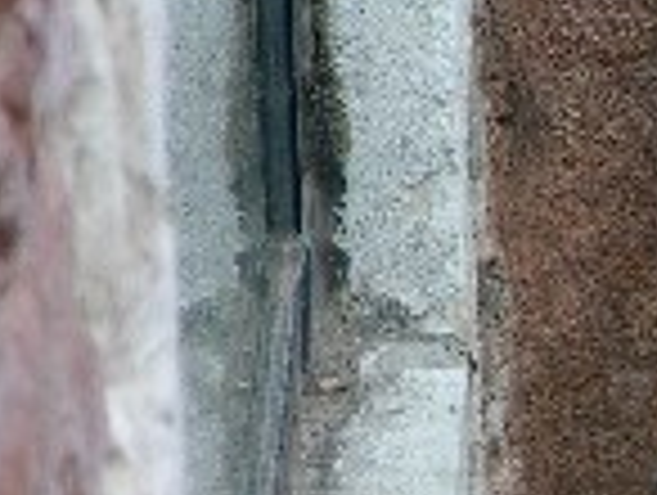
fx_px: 21387
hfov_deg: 1.8
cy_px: 140
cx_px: 1249
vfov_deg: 1.3
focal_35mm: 1125
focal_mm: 71.2
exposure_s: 1/46
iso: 50
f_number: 4.2
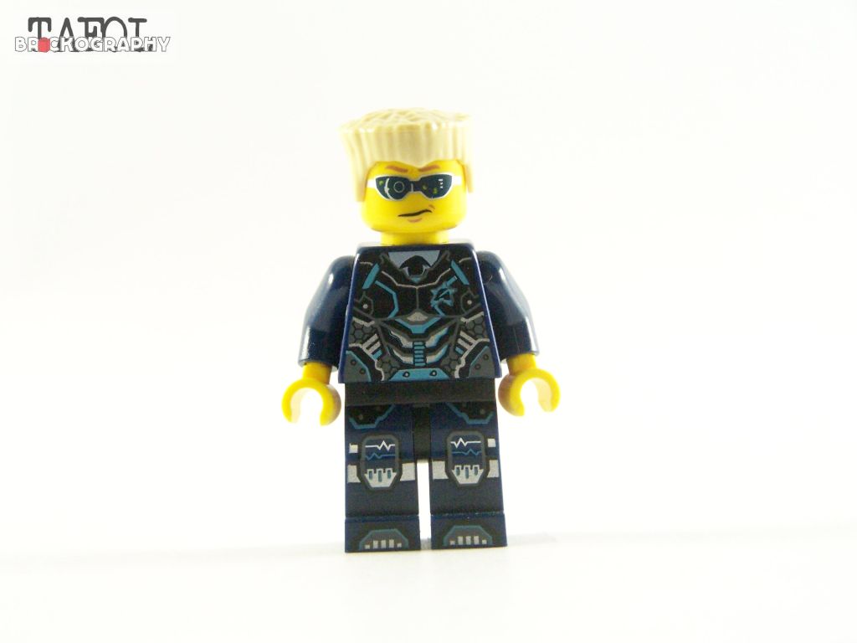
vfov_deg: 12.7
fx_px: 2897
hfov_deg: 16.8
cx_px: 428
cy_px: 322
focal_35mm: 117
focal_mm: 19.4
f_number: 3.6
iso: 400
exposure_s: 1/60
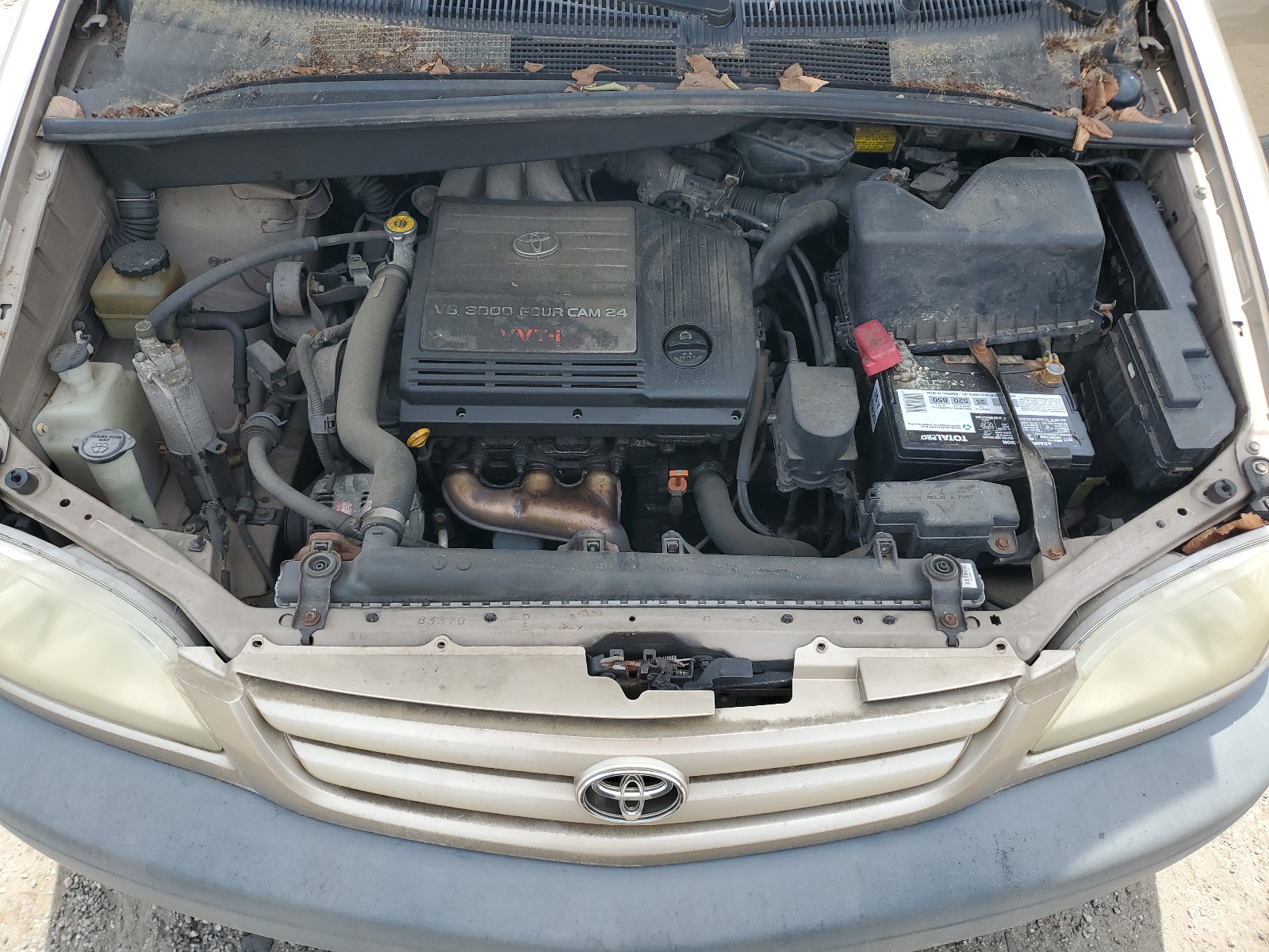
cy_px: 476
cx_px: 634
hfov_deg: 67.3
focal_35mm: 26
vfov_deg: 53.1
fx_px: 953
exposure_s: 1/909
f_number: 1.5
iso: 50
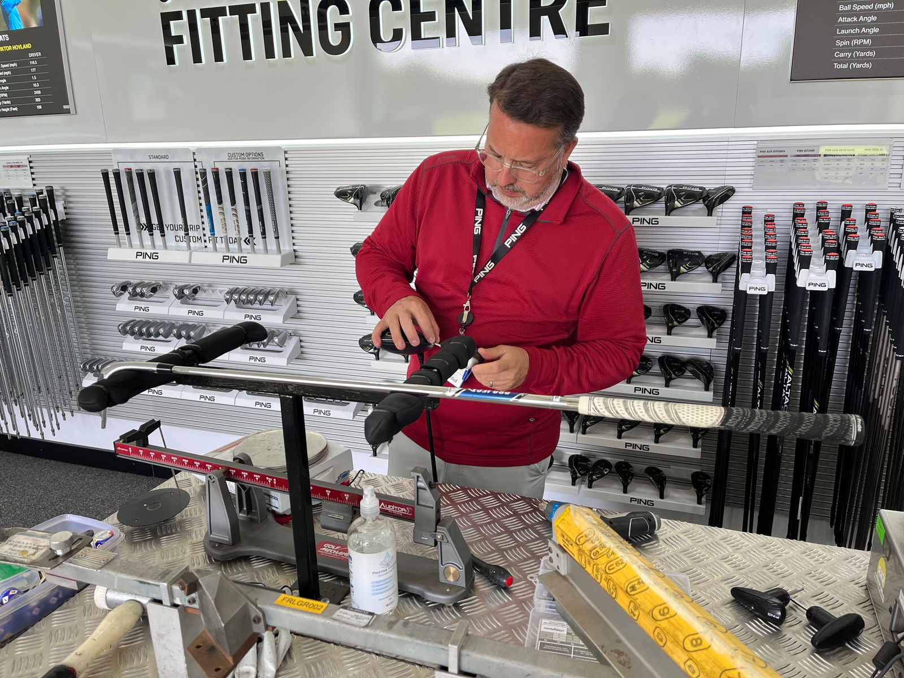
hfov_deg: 67.3
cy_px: 339
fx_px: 679
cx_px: 452
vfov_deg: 53.1
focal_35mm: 26
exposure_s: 1/100
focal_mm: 5.1
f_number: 1.6
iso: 50
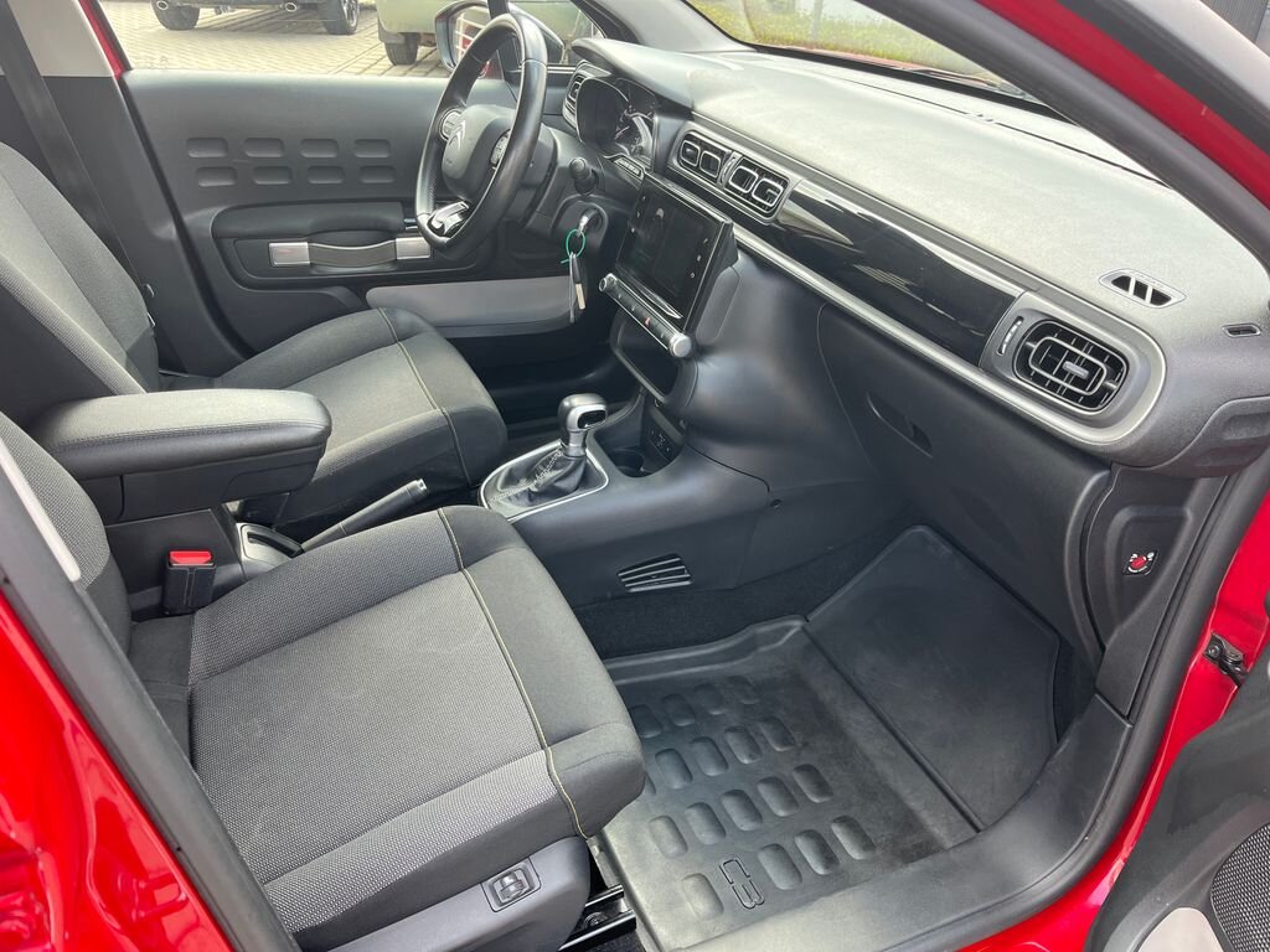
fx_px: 954
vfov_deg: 53.1
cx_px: 635
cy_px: 476
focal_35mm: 26
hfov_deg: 67.3
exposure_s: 1/168
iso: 64
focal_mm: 5.1
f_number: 1.6
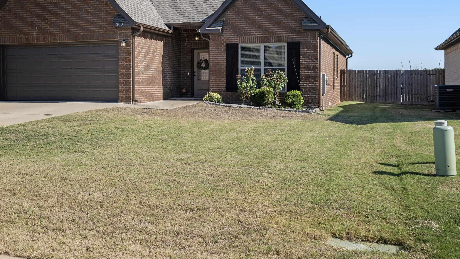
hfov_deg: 46.2
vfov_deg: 27.0
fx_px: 537
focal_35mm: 44
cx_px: 194
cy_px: 95
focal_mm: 34
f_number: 5.6
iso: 100
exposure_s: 1/400
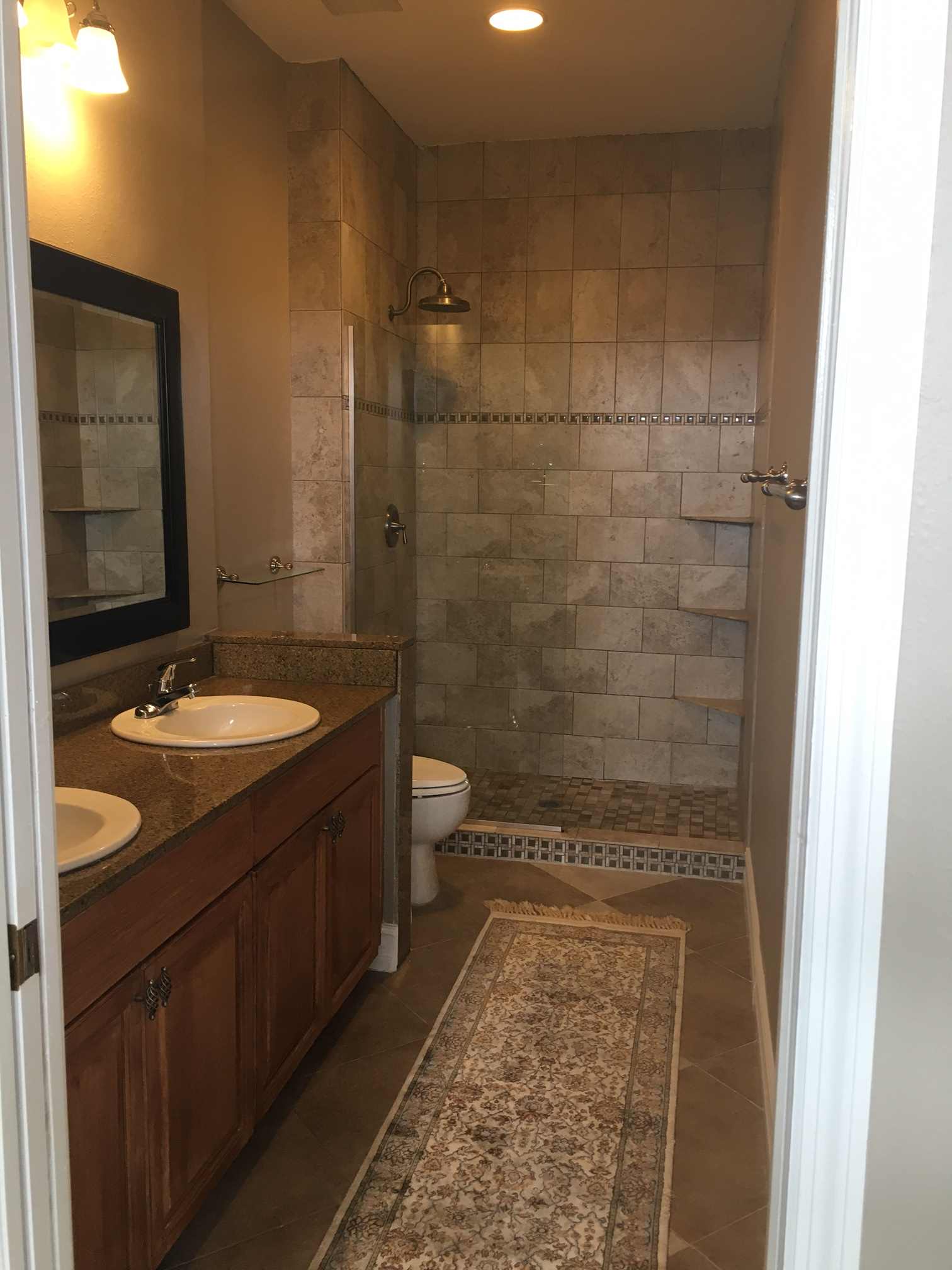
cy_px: 635
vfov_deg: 61.7
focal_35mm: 29
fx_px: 1063
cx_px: 476
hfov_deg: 48.2
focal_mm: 4.15
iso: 64
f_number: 2.2
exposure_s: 1/30
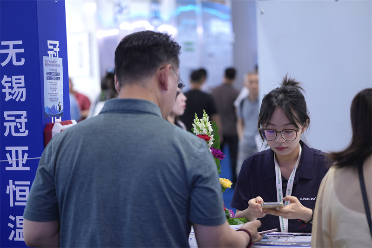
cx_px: 186
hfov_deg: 24.2
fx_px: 868
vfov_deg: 16.3
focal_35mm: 84
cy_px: 124
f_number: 1.7
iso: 100
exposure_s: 1/100
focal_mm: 56
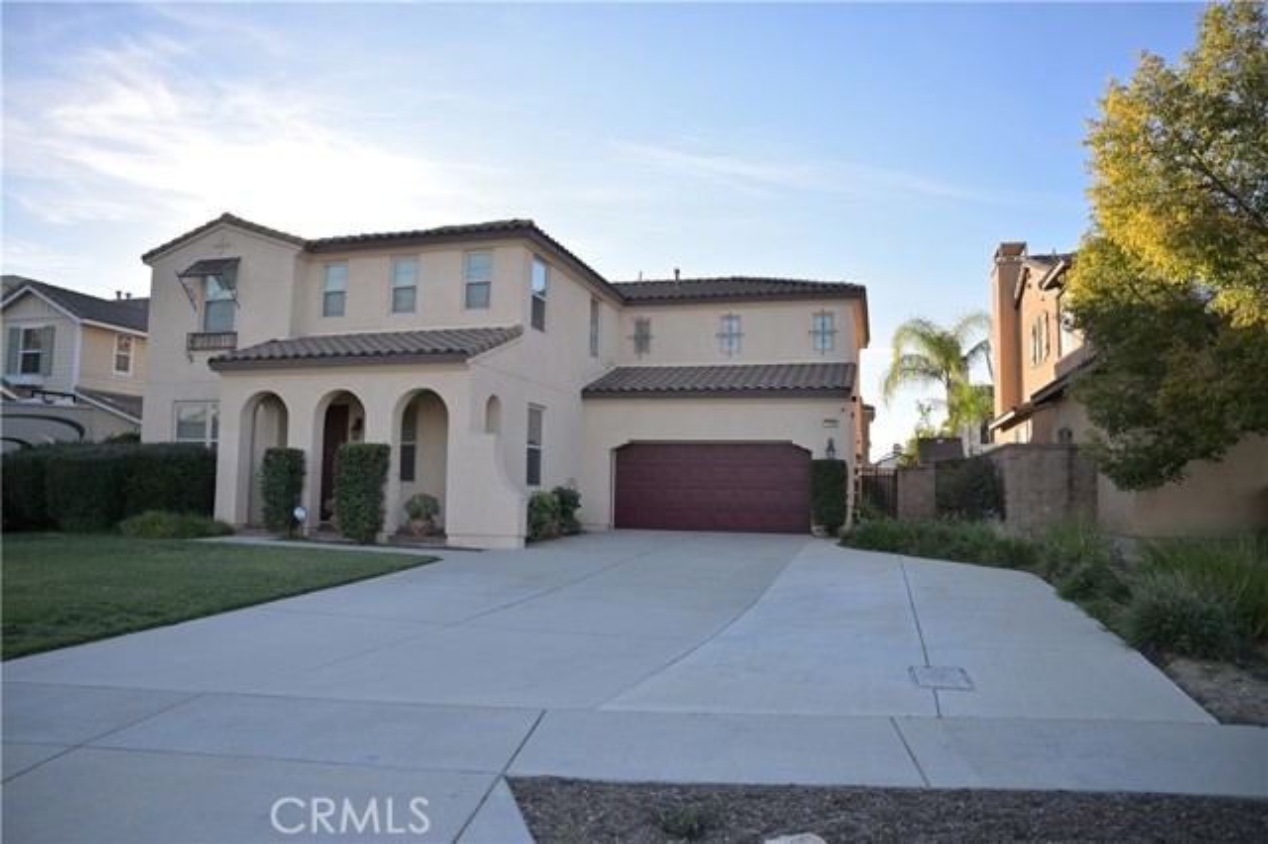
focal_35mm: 24
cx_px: 634
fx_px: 845
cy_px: 422
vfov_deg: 53.1
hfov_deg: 73.8
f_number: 3.2
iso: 800
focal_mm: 24
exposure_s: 1/5000
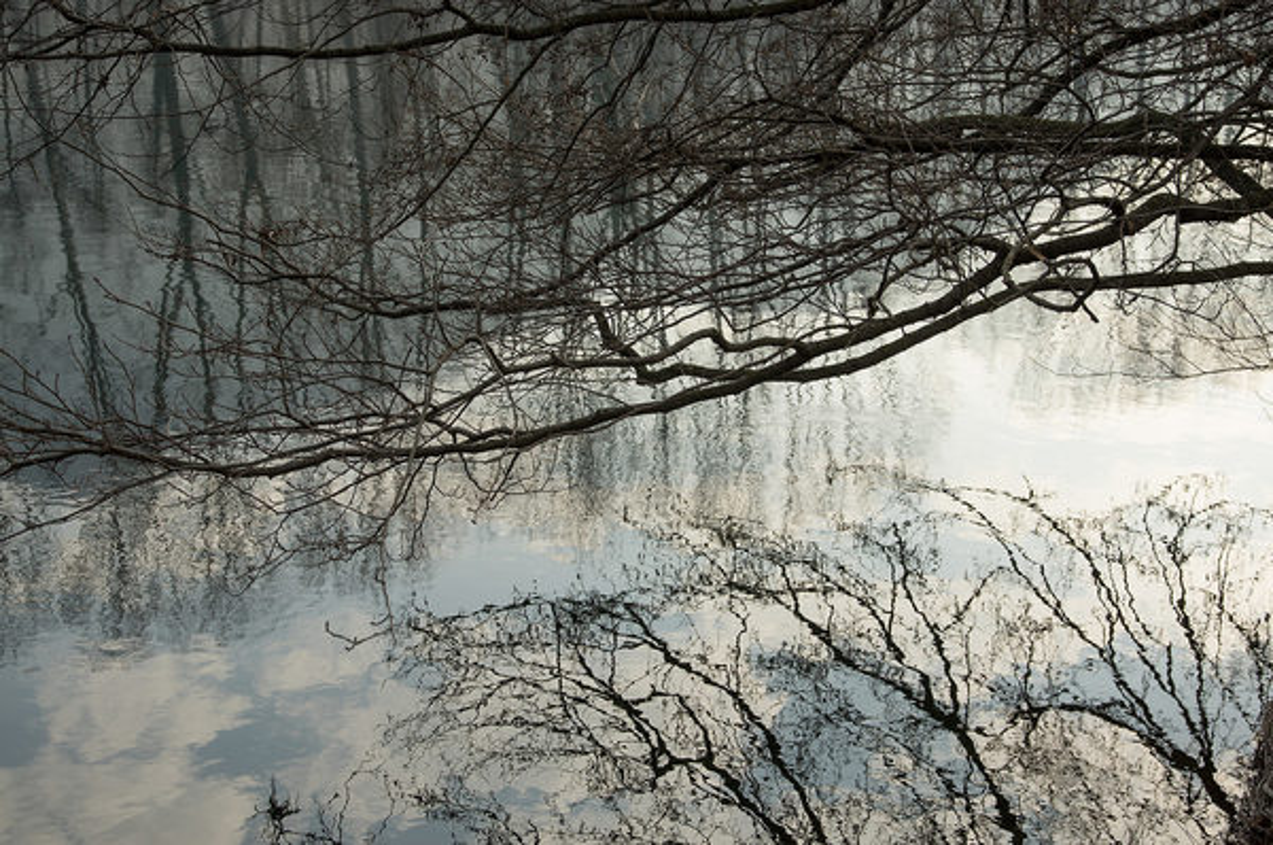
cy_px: 422
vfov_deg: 21.2
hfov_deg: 31.5
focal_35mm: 64
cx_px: 636
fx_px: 2259
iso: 100
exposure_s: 1/125
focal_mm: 43
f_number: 8
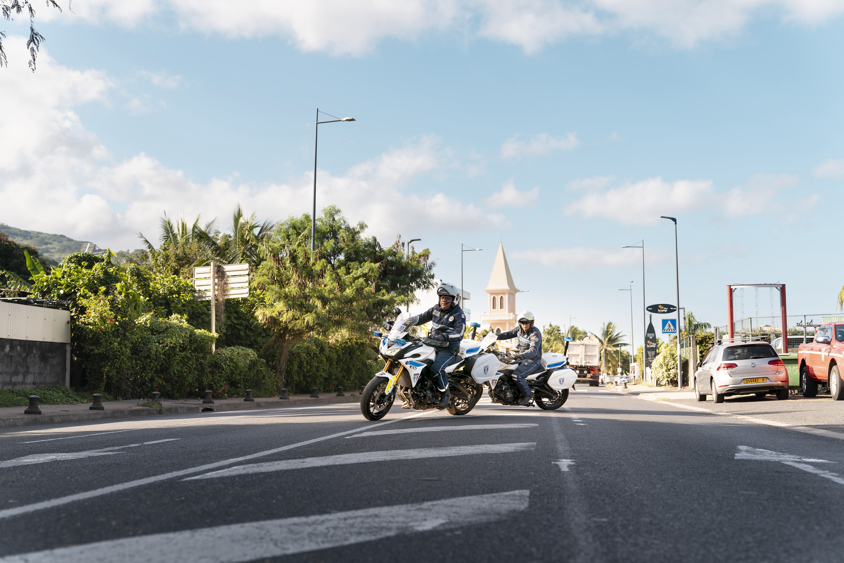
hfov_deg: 44.5
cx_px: 422
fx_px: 1031
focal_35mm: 44
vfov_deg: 30.5
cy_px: 282
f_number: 3.5
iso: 160
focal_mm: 44
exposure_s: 1/500
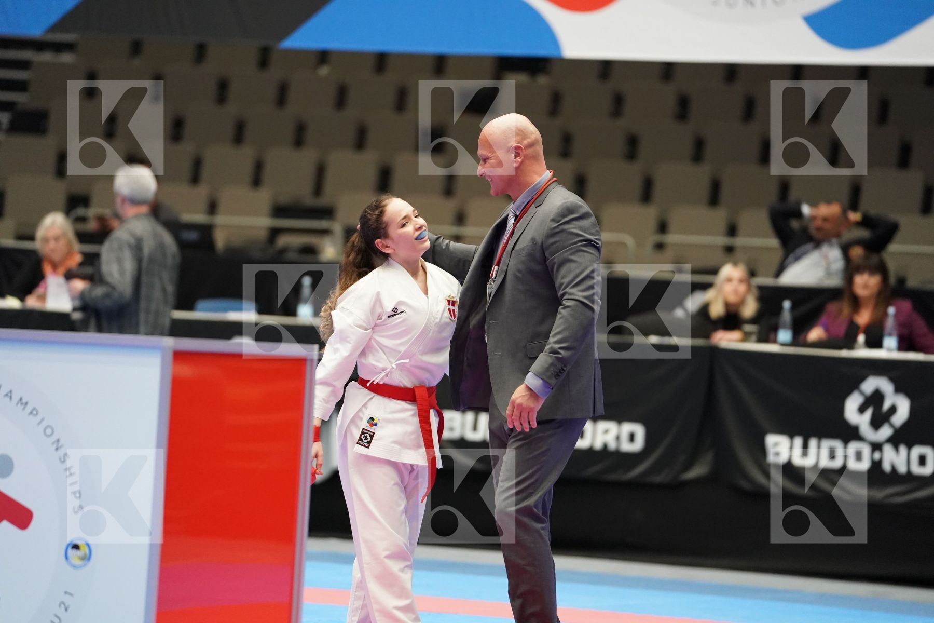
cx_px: 467
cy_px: 312
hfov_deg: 10.3
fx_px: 5188
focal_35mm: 200
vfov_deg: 6.9
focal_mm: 200
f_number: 2.8
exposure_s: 1/1000
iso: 5000
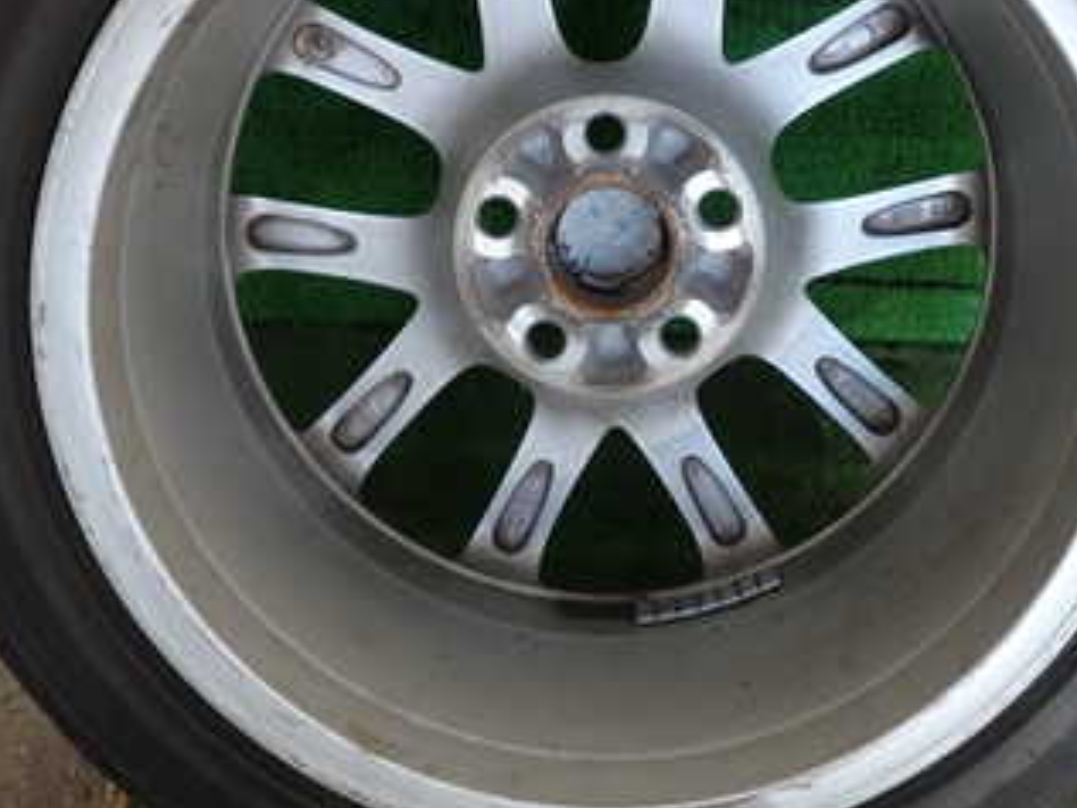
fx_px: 1773
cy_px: 249
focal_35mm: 57
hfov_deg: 33.7
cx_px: 607
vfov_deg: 25.5
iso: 160
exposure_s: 1/125
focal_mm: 5.4
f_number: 2.3
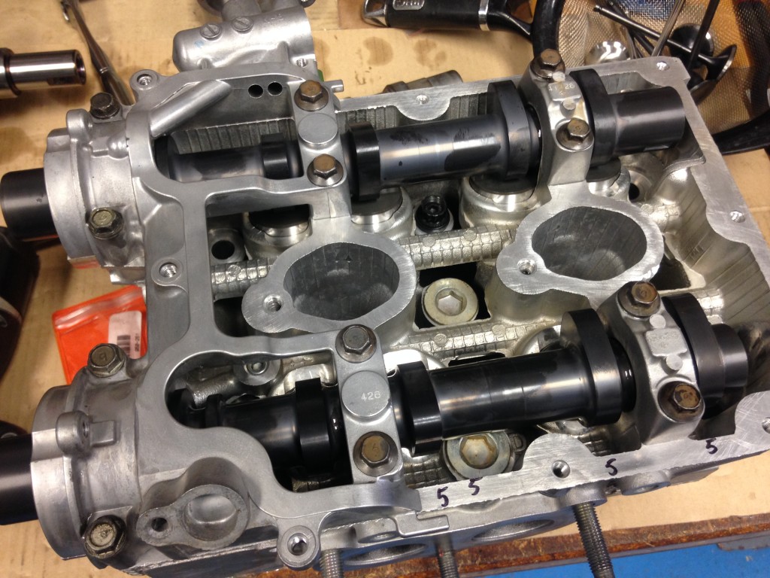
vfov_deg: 42.9
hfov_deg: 55.4
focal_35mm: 33
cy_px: 289
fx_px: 734
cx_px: 385
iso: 100
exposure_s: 1/20
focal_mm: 4.12
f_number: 2.4
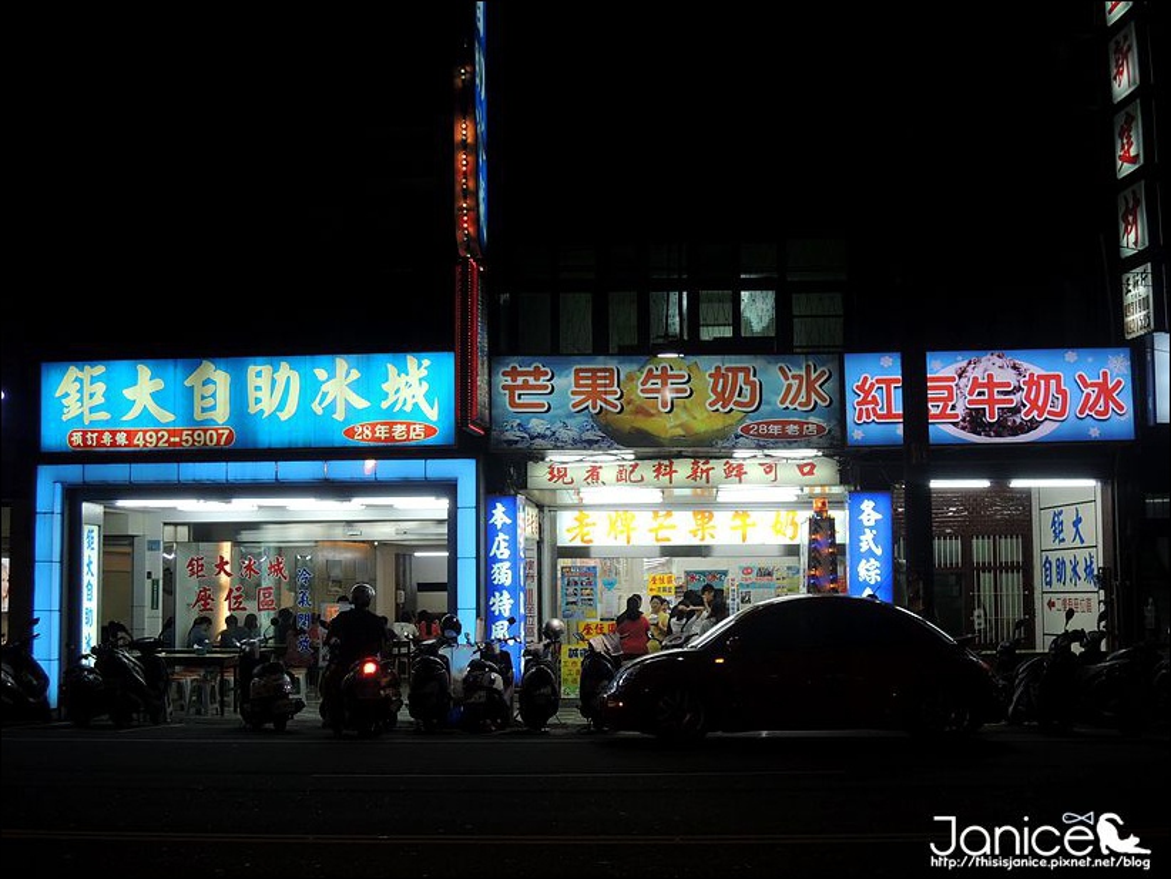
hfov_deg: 38.2
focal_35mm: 50
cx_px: 586
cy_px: 440
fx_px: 1692
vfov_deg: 29.1
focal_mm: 9
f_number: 3.7
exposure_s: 1/60
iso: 250
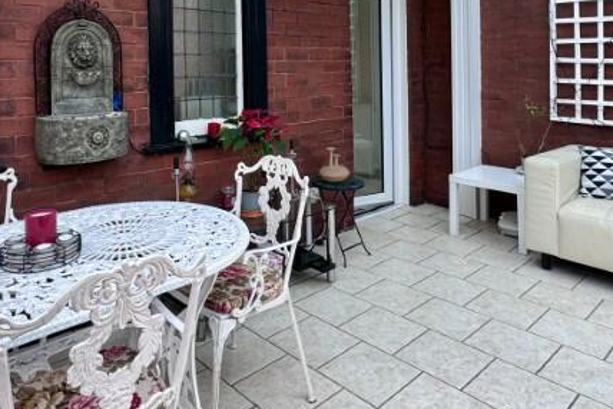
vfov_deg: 42.2
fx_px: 494
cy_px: 60
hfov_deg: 63.5
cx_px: 277
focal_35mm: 29
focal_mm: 2.22
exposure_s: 1/99
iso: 50
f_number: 2.2
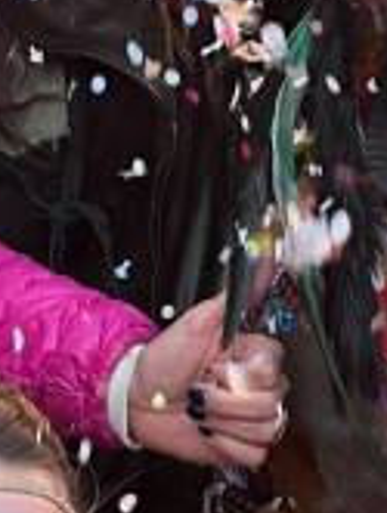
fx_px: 5293
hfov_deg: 4.2
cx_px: -297
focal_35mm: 356
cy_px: 127
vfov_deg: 5.6
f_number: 2.8
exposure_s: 1/115
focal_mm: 9
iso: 32
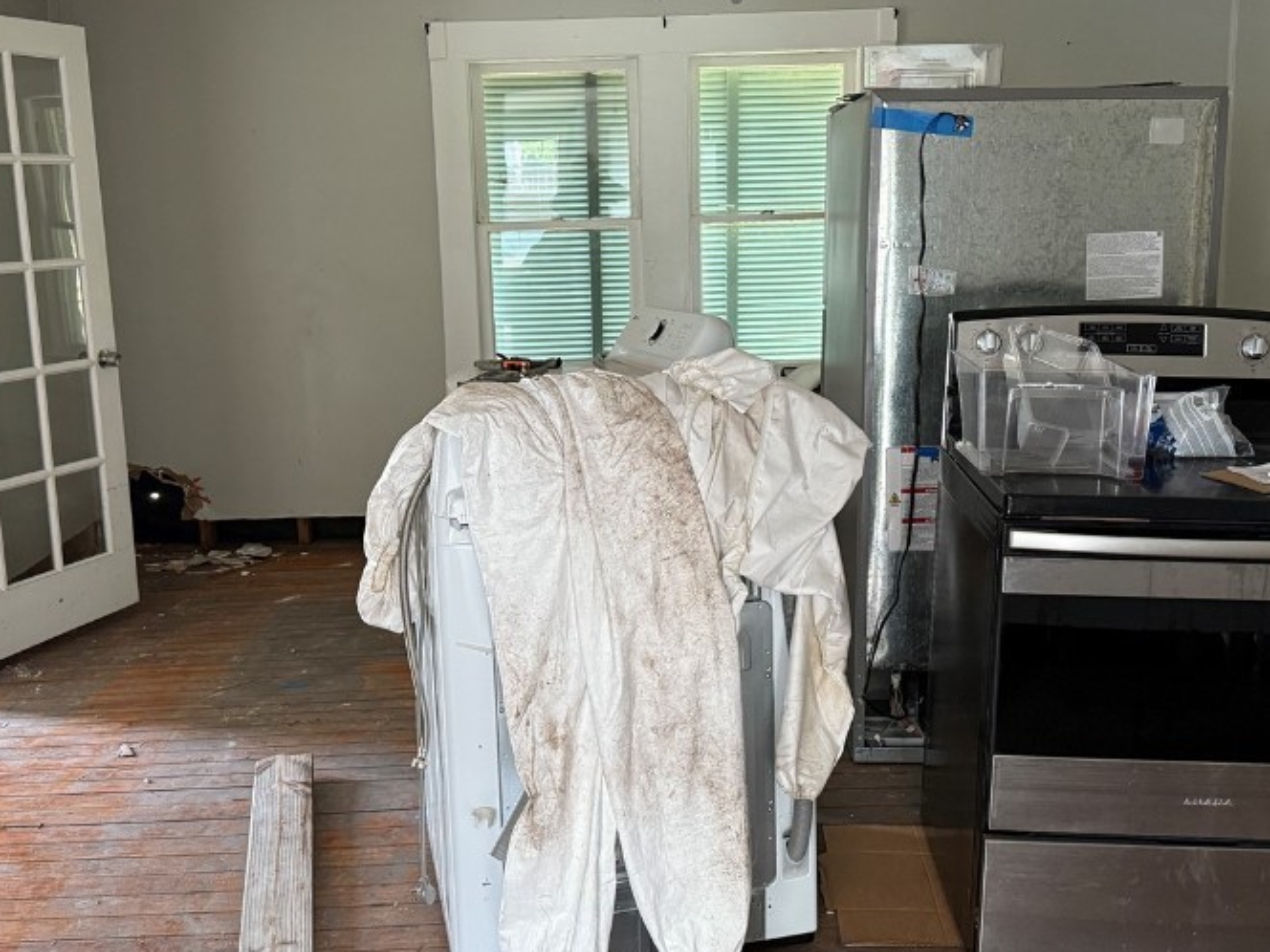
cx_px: 645
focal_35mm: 37
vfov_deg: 38.6
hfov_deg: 50.1
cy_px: 430
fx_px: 1357
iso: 320
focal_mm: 6.76
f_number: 1.78
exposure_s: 1/60
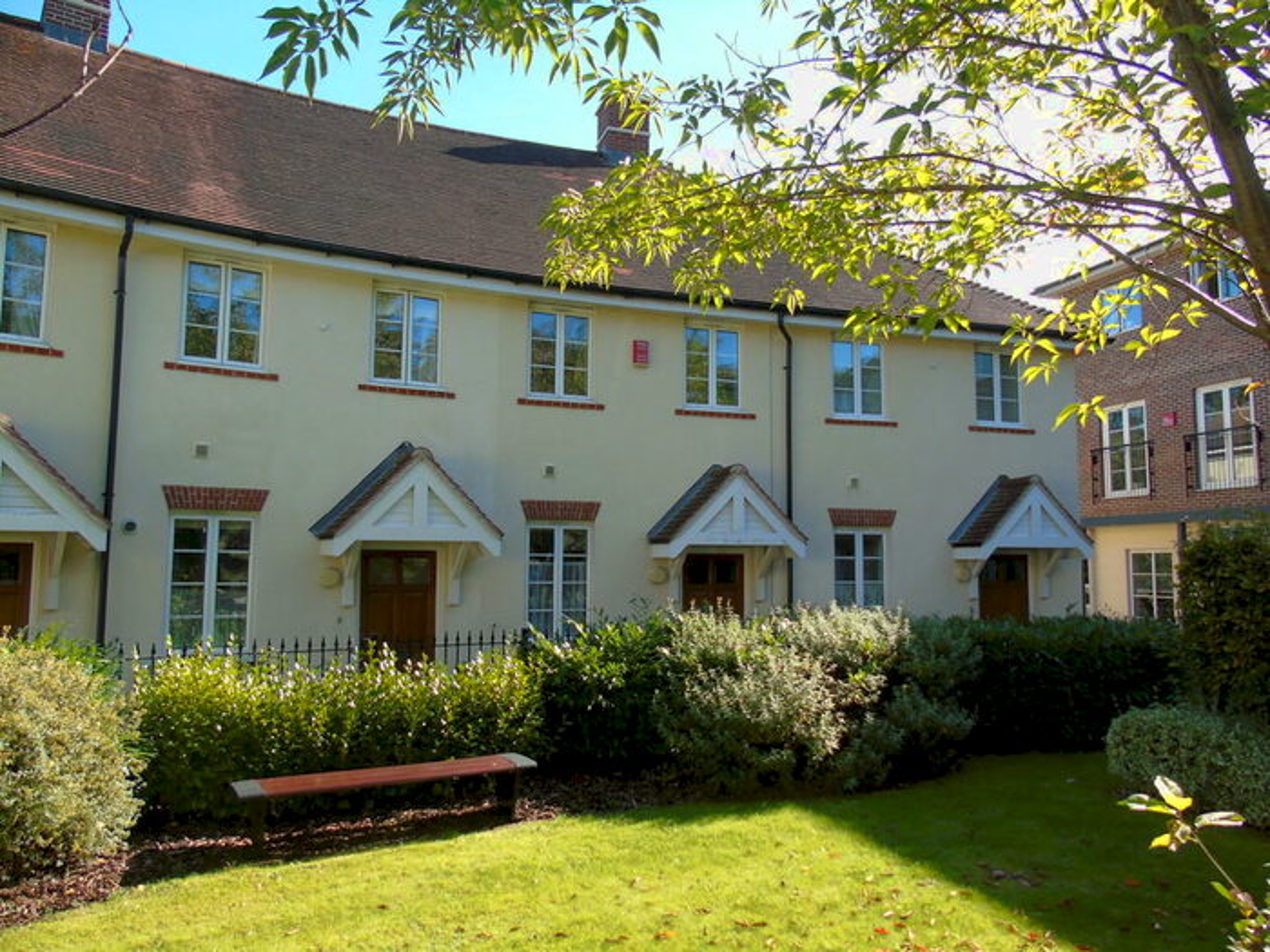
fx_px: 917
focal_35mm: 25
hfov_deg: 69.4
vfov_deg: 54.9
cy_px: 476
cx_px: 635
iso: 80
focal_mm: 4.4
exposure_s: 1/250
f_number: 3.4
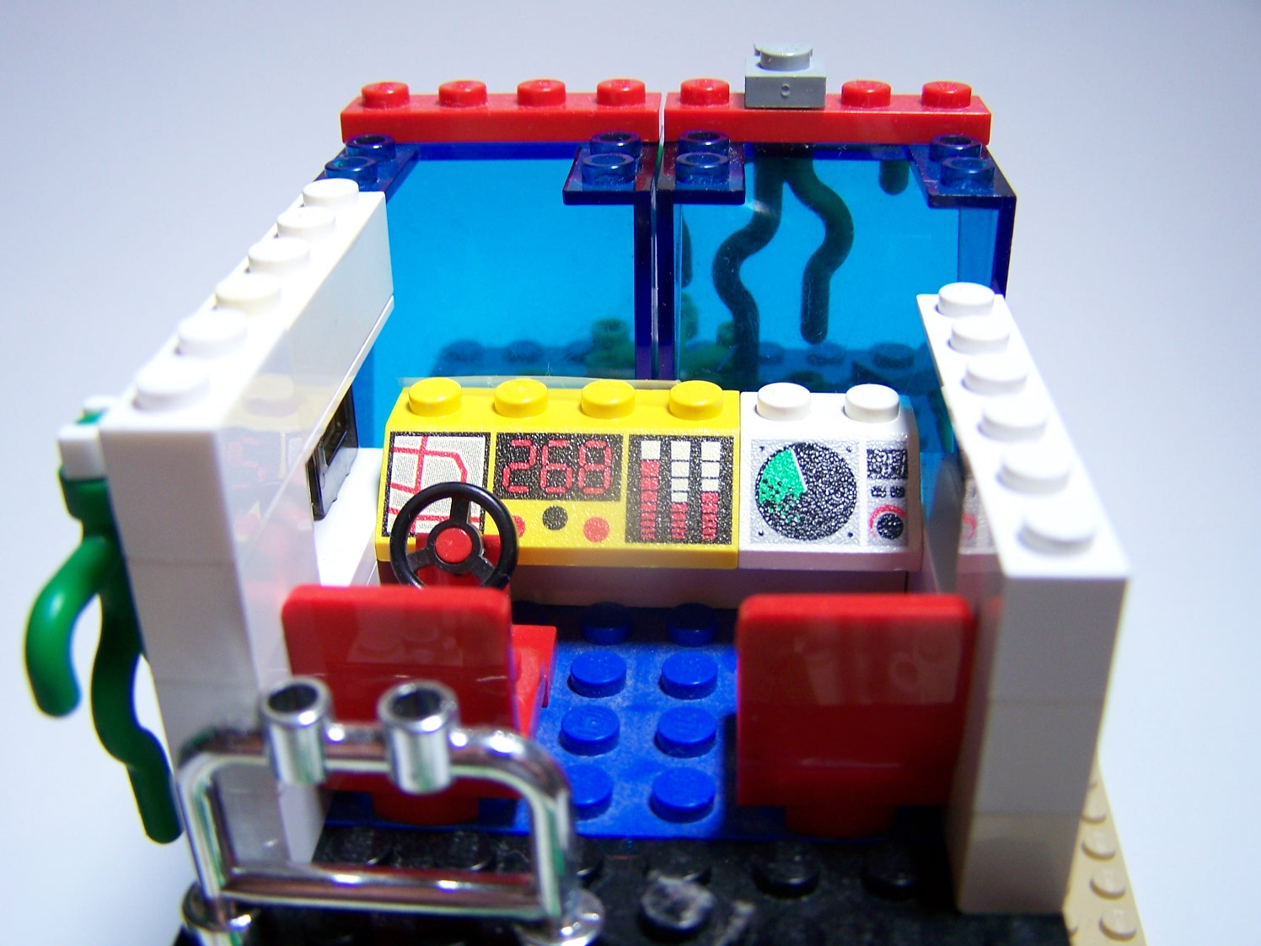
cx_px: 630
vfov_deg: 37.7
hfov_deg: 49.0
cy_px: 473
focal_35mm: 38
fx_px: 1384
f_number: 2.8
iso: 80
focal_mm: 6.3
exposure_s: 1/40
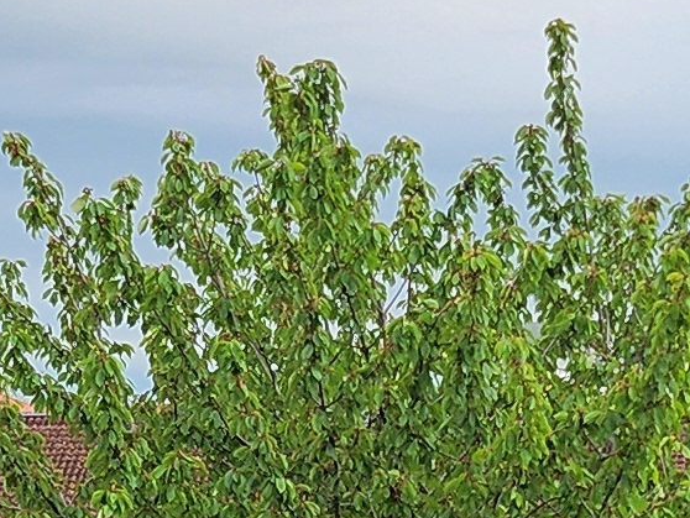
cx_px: 375
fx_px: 3430
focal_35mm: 172
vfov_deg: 8.4
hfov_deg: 11.5
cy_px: 779
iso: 50
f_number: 1.8
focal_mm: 5
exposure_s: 1/765
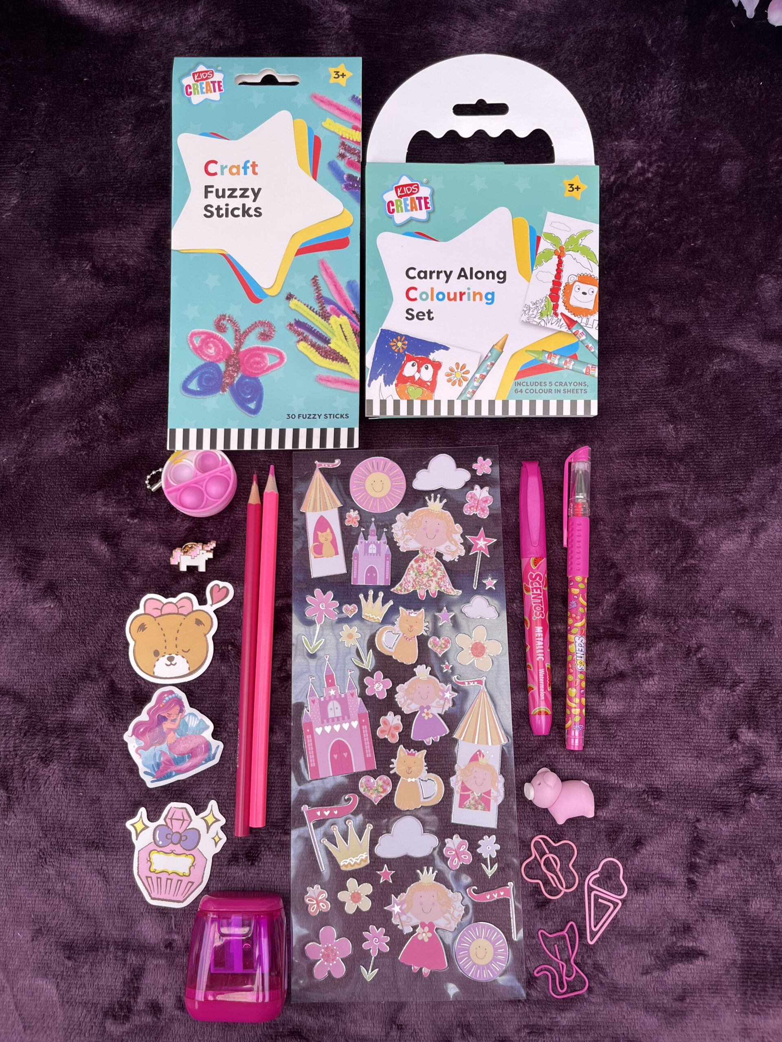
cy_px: 521
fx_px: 783
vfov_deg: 67.3
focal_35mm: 26
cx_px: 391
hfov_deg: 53.1
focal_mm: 5.1
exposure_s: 1/122
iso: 64
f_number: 1.6
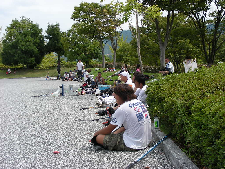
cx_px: 112
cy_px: 84
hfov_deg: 36.2
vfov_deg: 27.5
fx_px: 344
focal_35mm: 53
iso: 50
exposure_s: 1/399
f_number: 4
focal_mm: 8.8
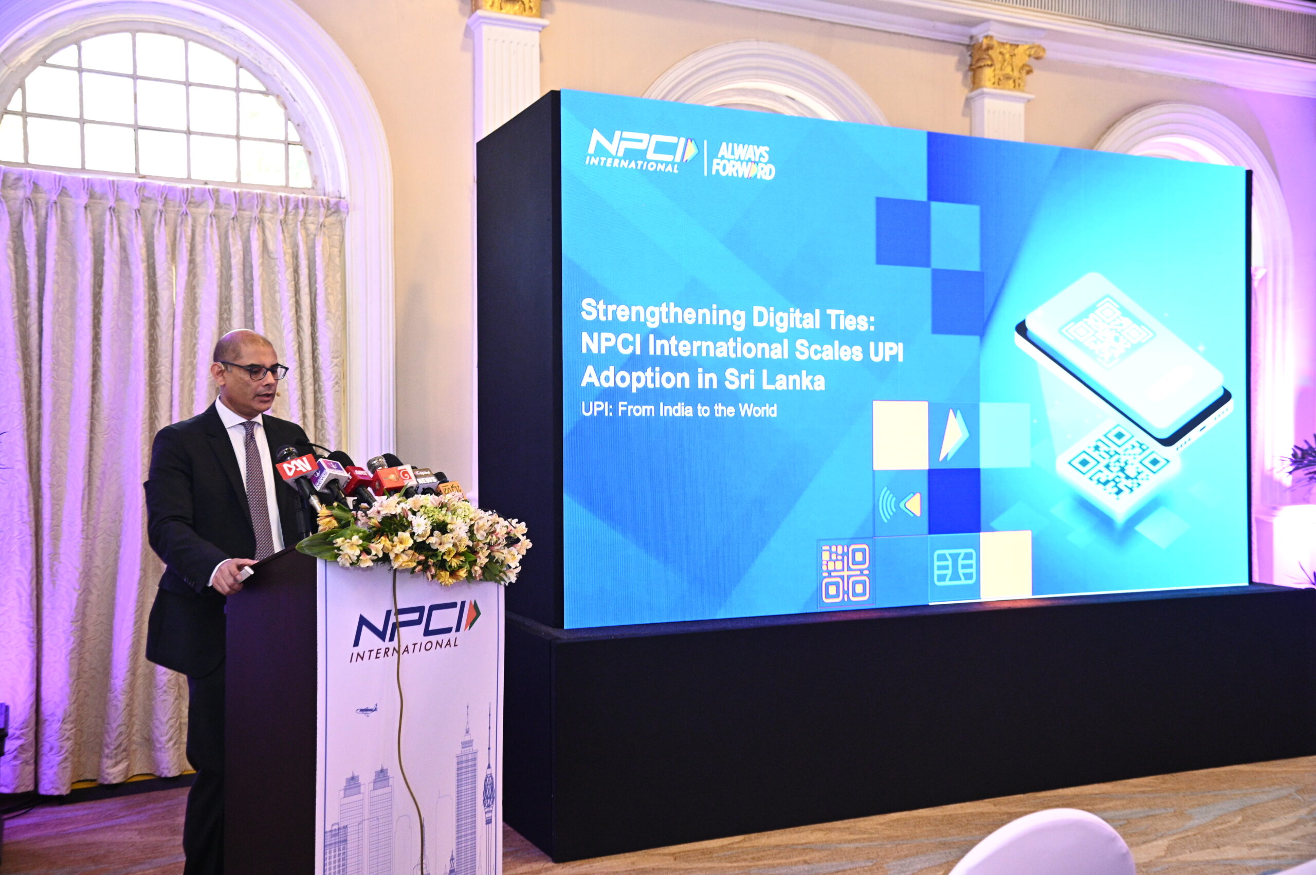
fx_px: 1278
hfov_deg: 54.5
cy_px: 438
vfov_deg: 37.8
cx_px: 658
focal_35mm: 35
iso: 5000
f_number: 5
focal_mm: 35
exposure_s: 1/125
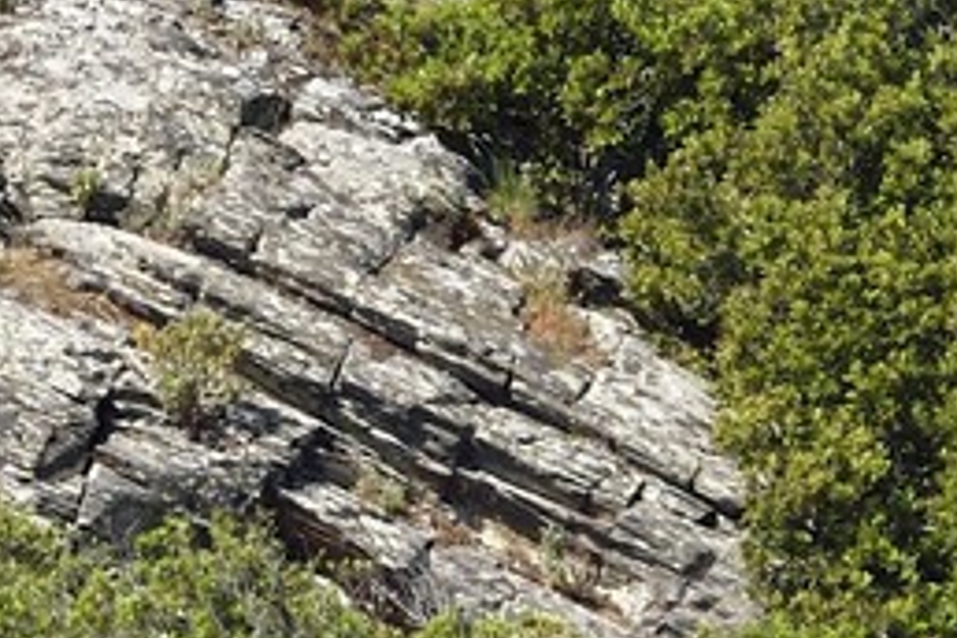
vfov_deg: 1.1
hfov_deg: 1.7
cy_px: 187
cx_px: -1677
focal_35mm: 1239
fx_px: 32934
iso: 200
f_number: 9
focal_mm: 200
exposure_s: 1/400
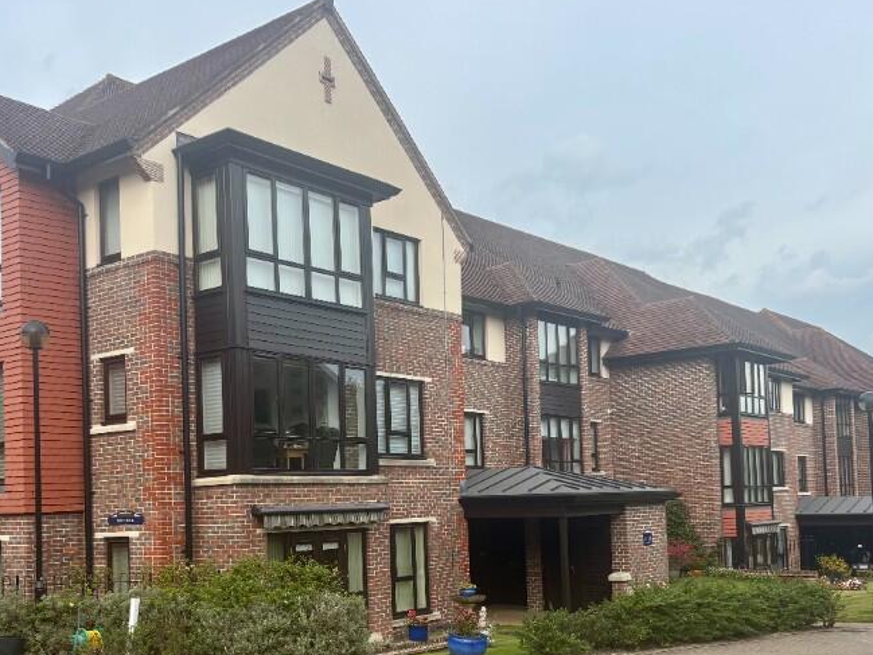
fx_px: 1034
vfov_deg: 34.7
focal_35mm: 41
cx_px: 340
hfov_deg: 45.5
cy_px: 459
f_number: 1.6
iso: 50
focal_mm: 5.96
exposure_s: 1/2288
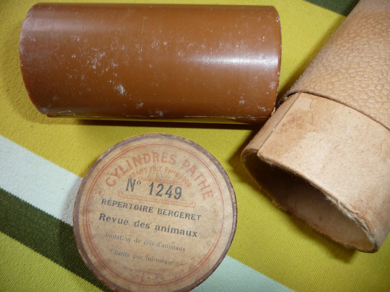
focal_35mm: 28
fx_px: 315
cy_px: 146
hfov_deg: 63.4
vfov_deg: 49.8
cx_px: 195
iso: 100
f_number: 3.3
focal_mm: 4.7
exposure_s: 1/30
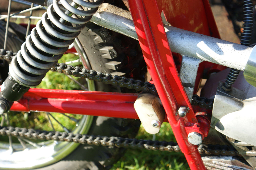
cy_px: 85
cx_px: 128
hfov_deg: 19.5
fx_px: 746
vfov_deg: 13.0
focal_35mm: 105
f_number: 5.6
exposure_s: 1/125
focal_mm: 70
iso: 200
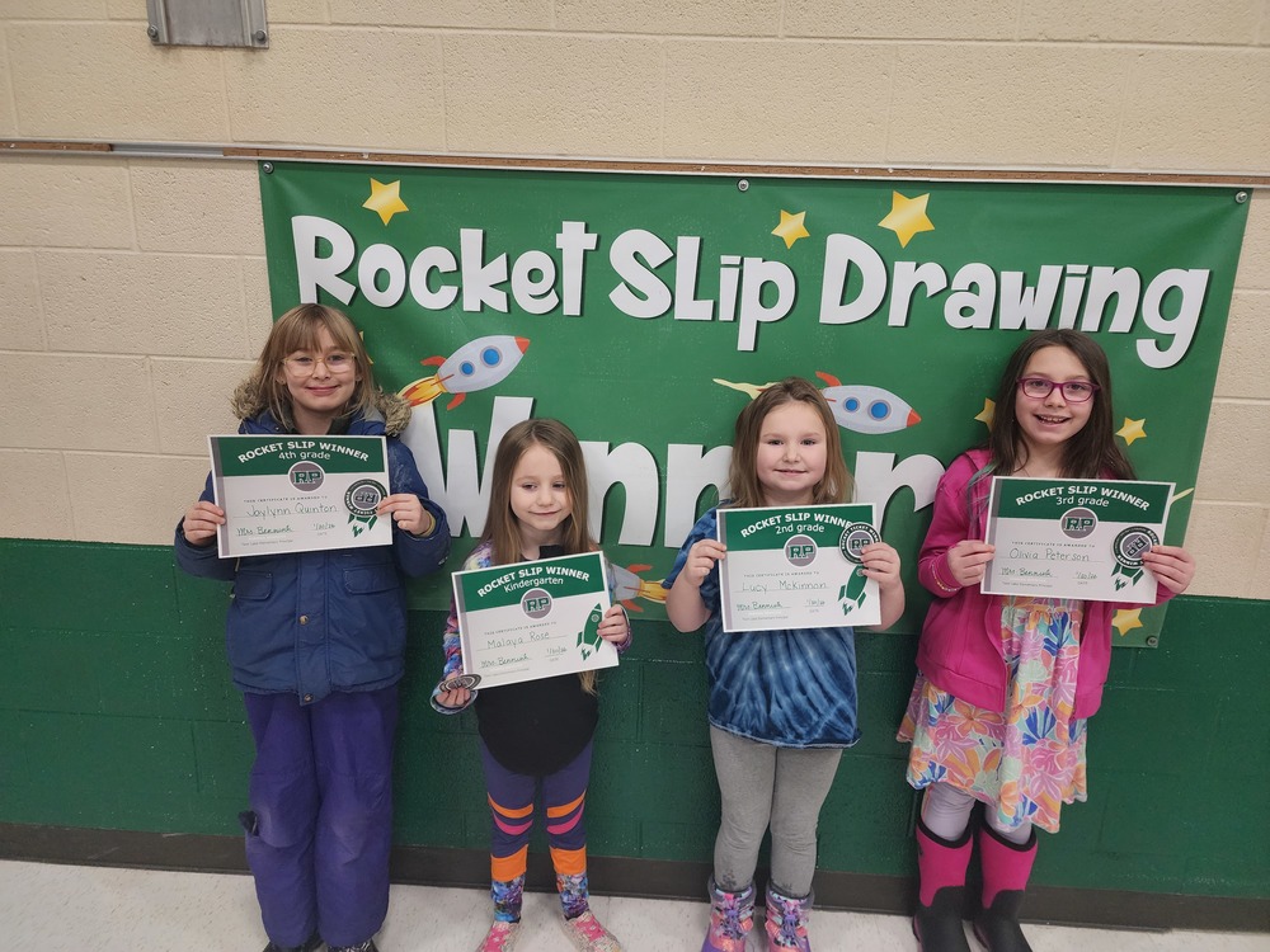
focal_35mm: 23
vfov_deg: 58.9
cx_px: 635
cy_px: 476
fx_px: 844
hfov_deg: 73.9
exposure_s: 1/120
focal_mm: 6.4
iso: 250
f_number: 1.8
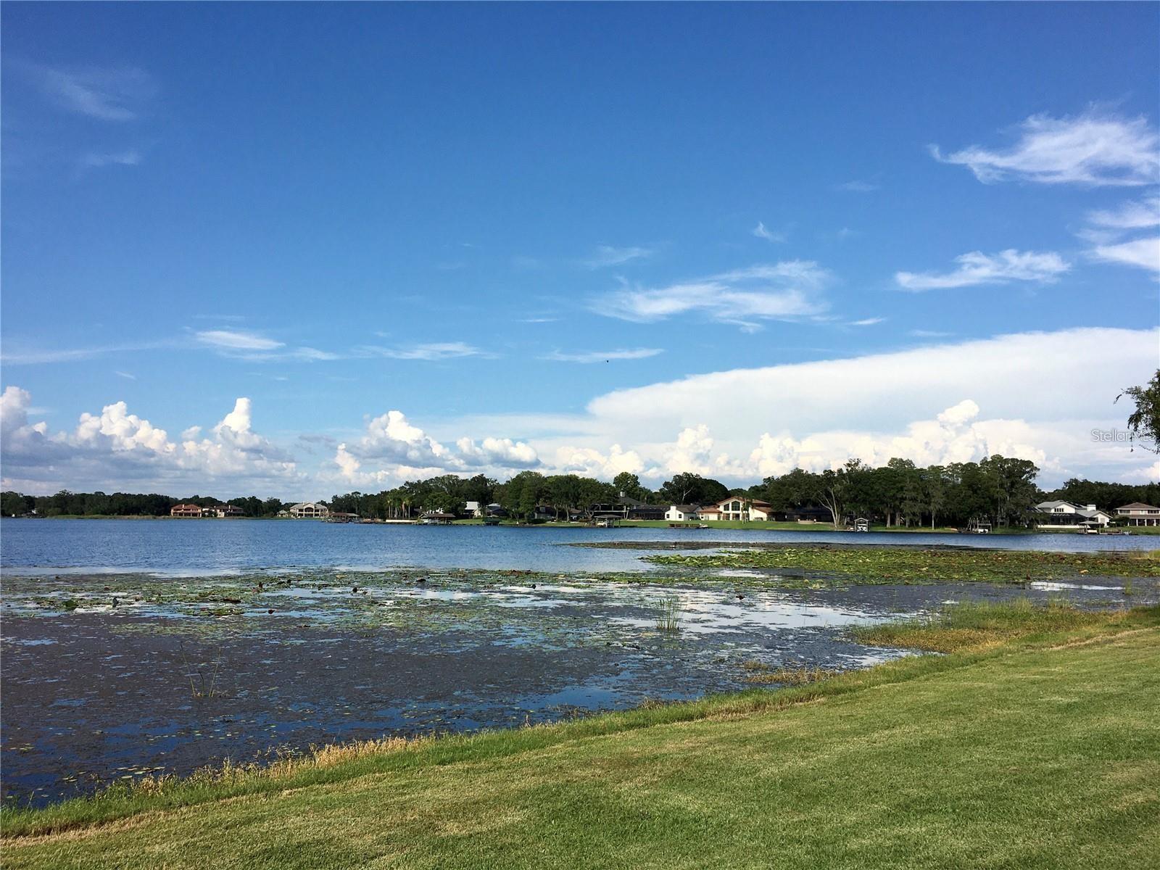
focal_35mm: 29
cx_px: 580
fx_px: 972
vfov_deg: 48.2
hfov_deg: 61.7
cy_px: 435
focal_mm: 4.15
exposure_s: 1/2198
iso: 25
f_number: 2.2
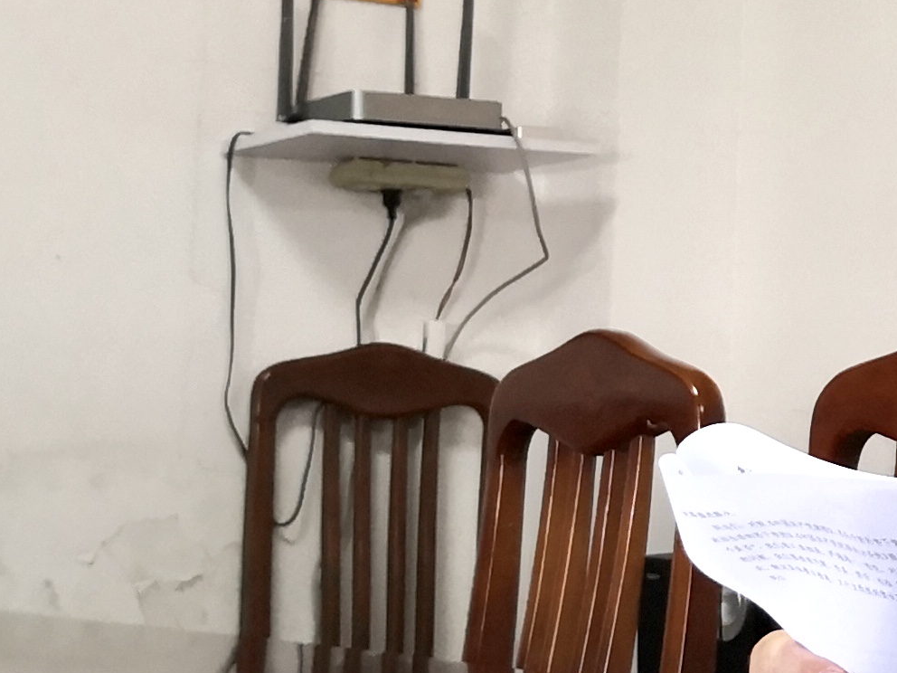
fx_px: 2799
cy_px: 353
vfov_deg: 13.7
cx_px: 1441
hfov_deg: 16.2
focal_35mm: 108
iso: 125
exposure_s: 1/50
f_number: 1.6
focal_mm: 3.95
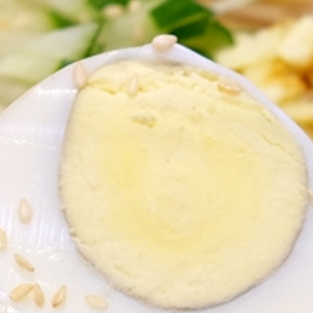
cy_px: 402
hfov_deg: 11.7
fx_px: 1524
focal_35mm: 149
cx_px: 148
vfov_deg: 11.4
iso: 500
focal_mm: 23
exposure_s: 1/110
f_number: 2.8
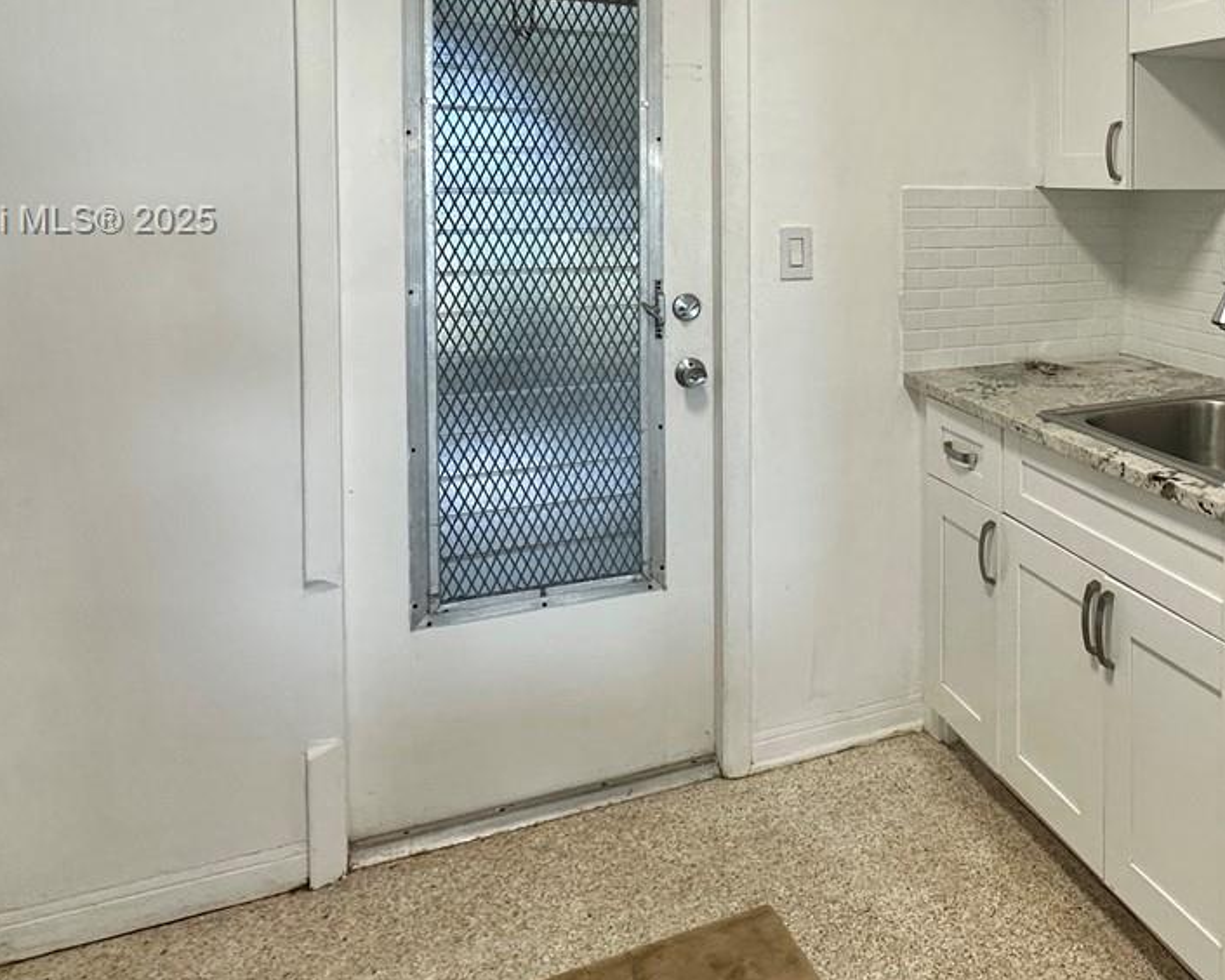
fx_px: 1124
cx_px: 1050
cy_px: 222
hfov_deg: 51.9
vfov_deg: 45.2
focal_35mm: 31
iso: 250
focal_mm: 2.22
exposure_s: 1/120
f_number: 2.2
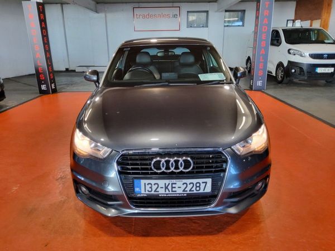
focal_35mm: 26
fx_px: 252
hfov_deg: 67.3
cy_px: 126
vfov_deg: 53.1
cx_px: 168
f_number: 2
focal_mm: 3.08
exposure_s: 1/100
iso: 250
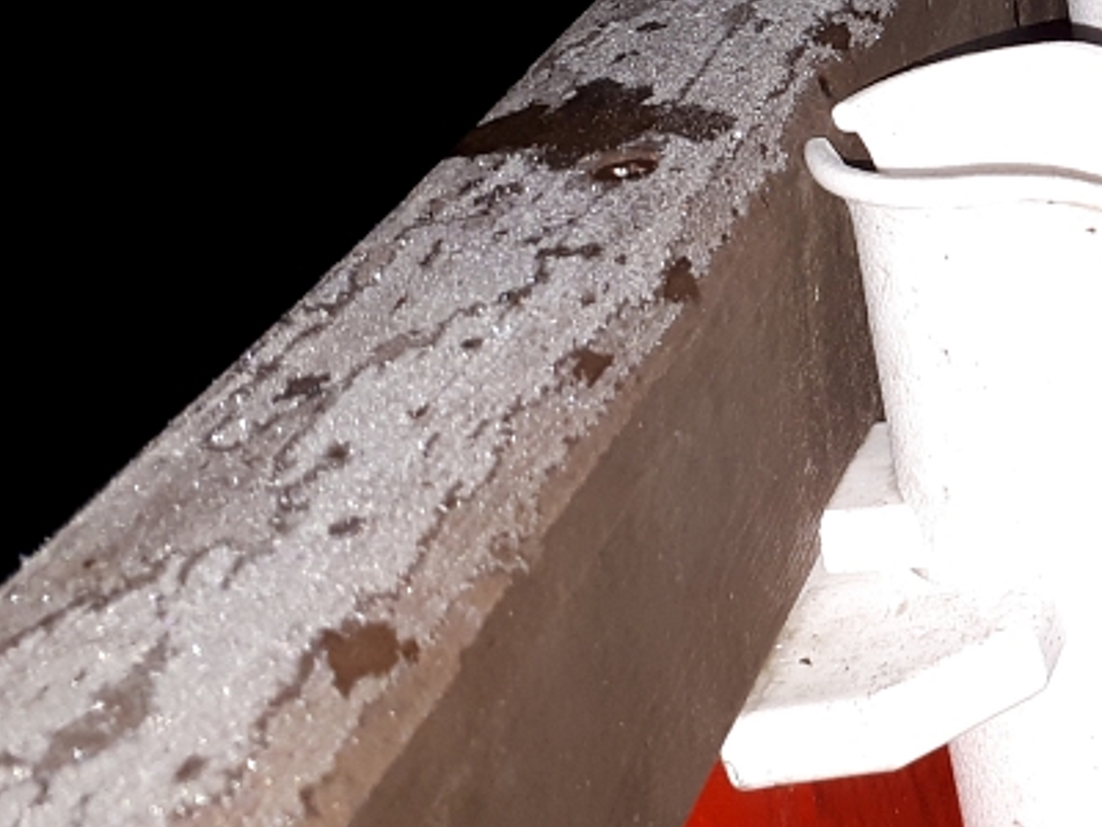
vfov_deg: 17.8
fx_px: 2579
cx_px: 1378
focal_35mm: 81
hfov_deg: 22.0
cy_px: -6
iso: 100
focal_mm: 3.6
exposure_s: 1/33
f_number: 1.9
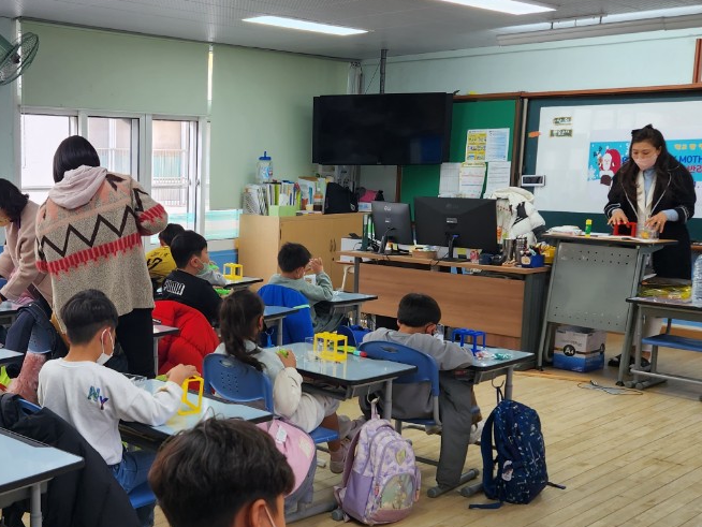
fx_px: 913
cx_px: 161
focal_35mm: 45
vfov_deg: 32.2
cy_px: 302
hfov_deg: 40.7
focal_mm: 5.4
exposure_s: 1/120
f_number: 1.8
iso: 50
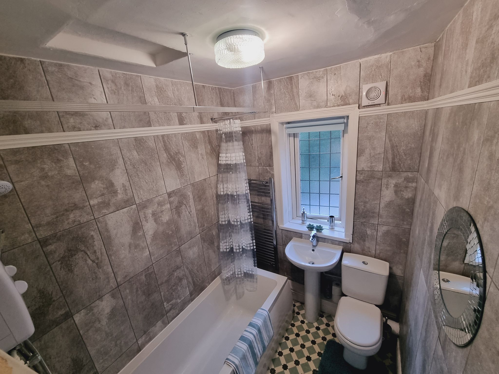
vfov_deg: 89.9
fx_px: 187
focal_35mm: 13
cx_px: 250
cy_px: 187
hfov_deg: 106.2
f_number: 2.2
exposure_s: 1/50
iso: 250
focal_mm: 2.2
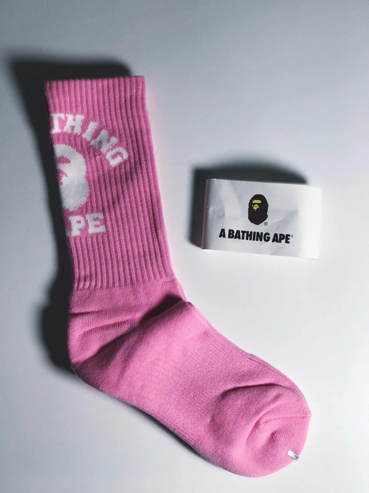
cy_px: 246
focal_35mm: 57
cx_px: 184
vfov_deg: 33.8
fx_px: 810
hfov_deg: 25.7
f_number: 2.8
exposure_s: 1/136
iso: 20
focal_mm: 6.6
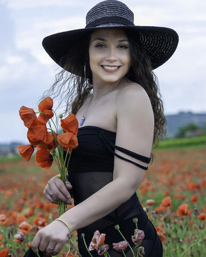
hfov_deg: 12.9
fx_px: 914
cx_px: 102
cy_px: 146
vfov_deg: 16.0
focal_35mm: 120
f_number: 4
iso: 200
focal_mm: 70
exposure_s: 1/320
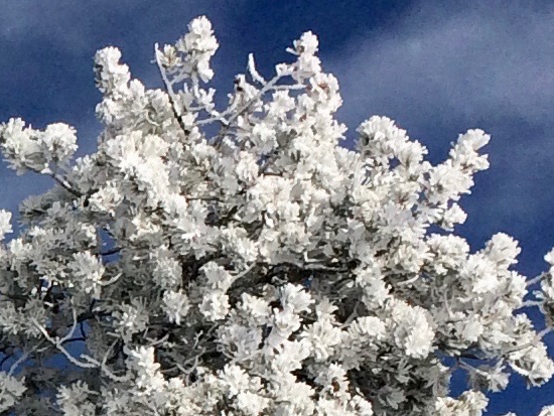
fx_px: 2754
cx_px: -471
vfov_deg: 8.5
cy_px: 587
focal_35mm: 172
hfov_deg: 10.7
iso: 40
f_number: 2.2
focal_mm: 4.15
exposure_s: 1/6849
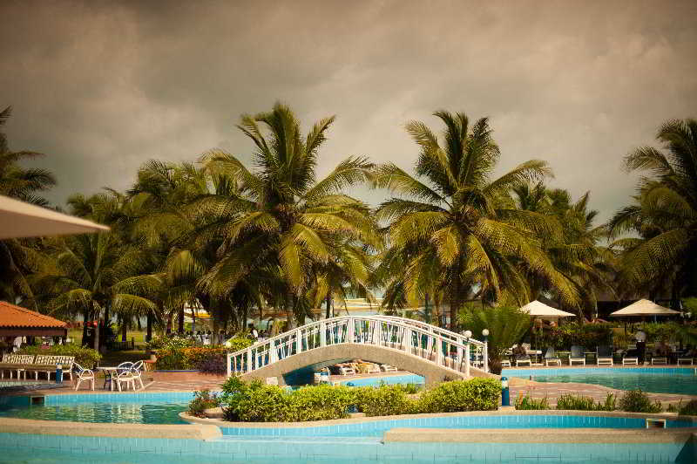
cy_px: 232
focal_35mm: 50
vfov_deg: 26.9
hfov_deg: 39.6
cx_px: 348
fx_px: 967
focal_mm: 50
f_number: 1.4
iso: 160
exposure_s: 1/8000
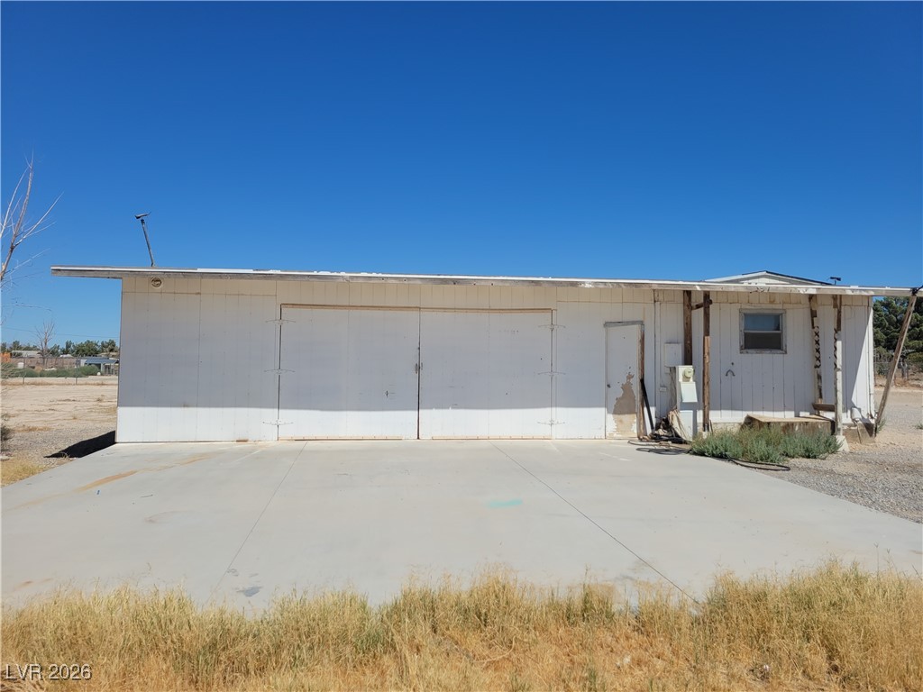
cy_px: 346
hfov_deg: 67.3
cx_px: 462
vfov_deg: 53.1
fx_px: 693
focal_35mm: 26
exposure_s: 1/5243
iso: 40
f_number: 1.8
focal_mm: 5.4
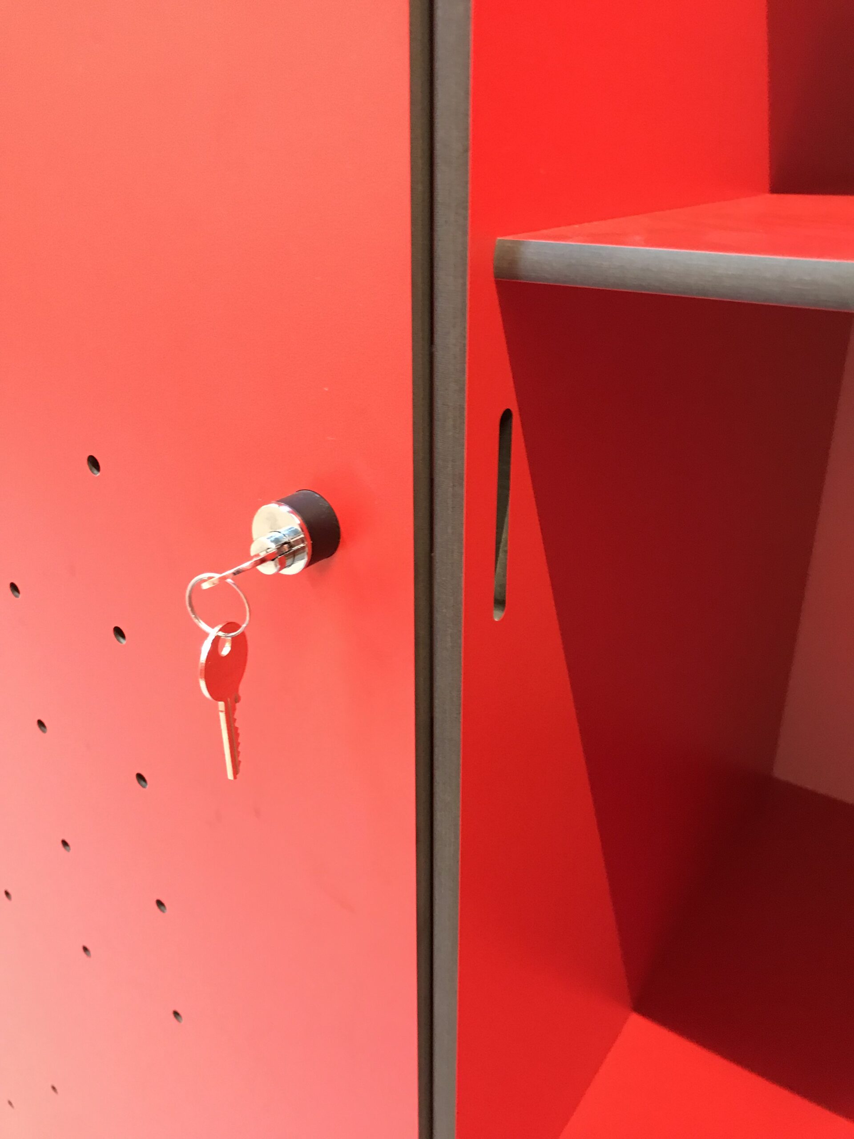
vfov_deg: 63.4
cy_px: 570
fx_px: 921
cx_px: 427
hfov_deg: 49.7
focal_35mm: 28
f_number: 1.8
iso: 100
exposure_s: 1/9
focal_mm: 3.99
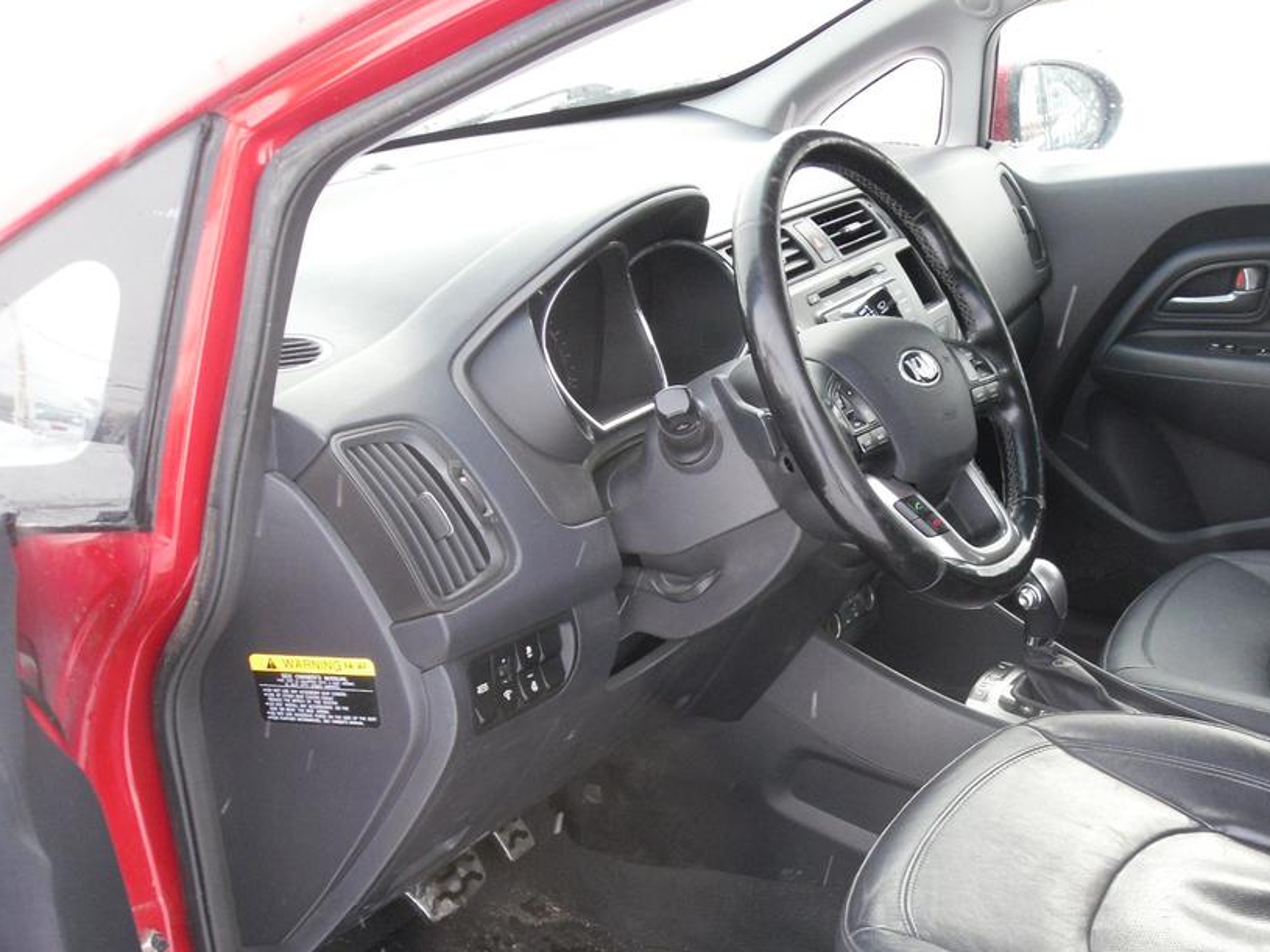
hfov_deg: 34.3
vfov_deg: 26.3
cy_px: 681
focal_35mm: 55
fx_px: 2018
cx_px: 944
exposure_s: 1/90
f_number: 3.5
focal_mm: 6.3
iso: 100
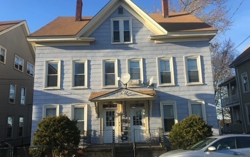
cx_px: 126
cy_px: 83
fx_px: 211
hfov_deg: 61.2
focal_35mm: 31
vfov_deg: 40.6
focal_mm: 4.15
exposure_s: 1/610
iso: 25
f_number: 2.2
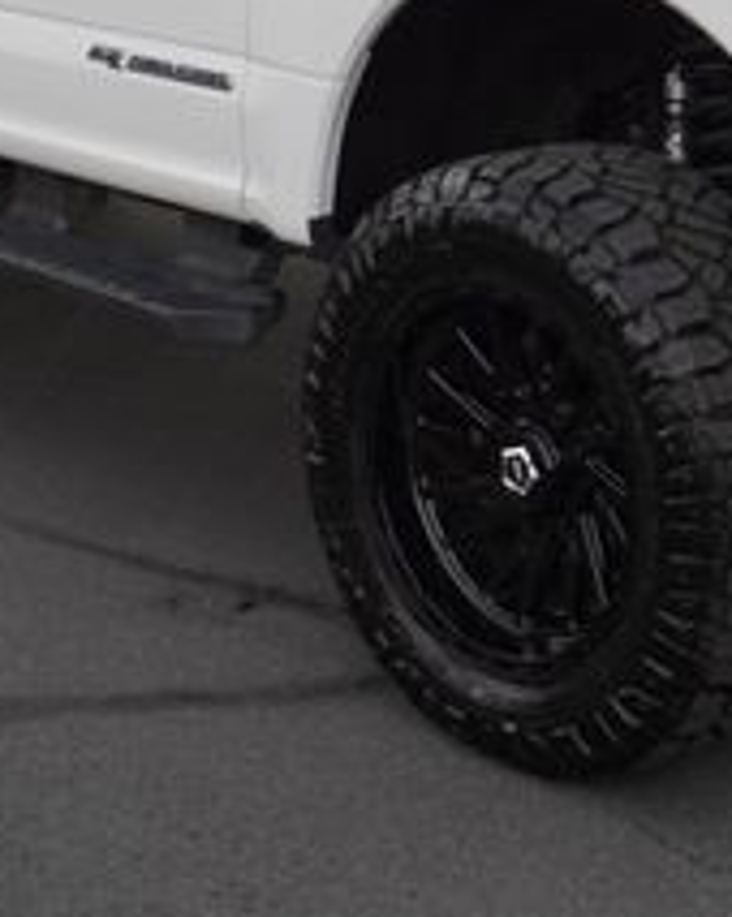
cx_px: 418
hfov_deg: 15.8
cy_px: 112
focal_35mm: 97
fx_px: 2642
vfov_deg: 19.4
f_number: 5.6
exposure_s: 1/125
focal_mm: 23
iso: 100
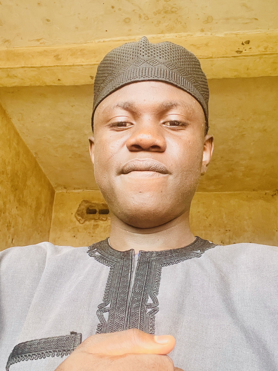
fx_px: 385
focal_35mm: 36
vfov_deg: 51.1
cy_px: 215
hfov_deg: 39.6
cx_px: 125
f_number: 2.2
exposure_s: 1/60
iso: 160
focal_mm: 2.71
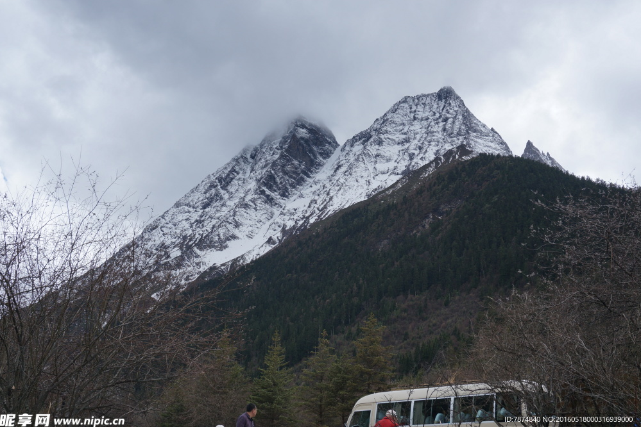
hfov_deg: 45.4
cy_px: 214
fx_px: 766
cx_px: 318
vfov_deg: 31.2
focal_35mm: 43
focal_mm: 28
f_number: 9
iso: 100
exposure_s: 1/200
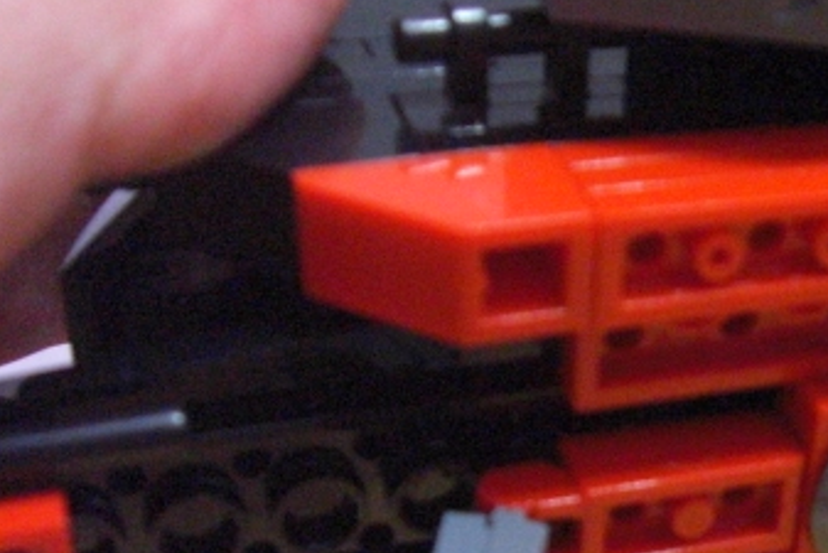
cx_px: 744
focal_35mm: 75
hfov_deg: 26.1
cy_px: 506
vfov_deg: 17.9
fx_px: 1726
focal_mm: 6.2
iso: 800
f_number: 2.7
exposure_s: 1/15
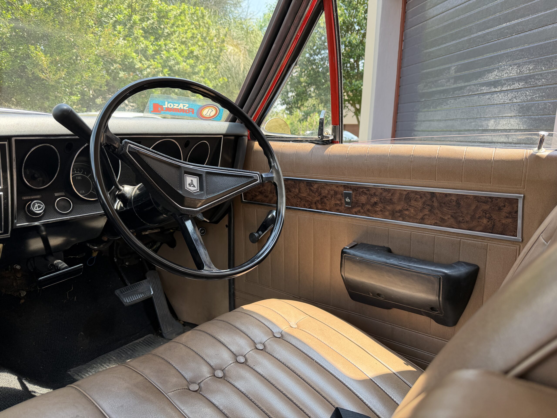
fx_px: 386
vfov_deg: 56.8
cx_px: 278
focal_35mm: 24
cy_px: 209
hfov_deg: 71.6
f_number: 1.78
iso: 80
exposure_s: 1/335
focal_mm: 6.76
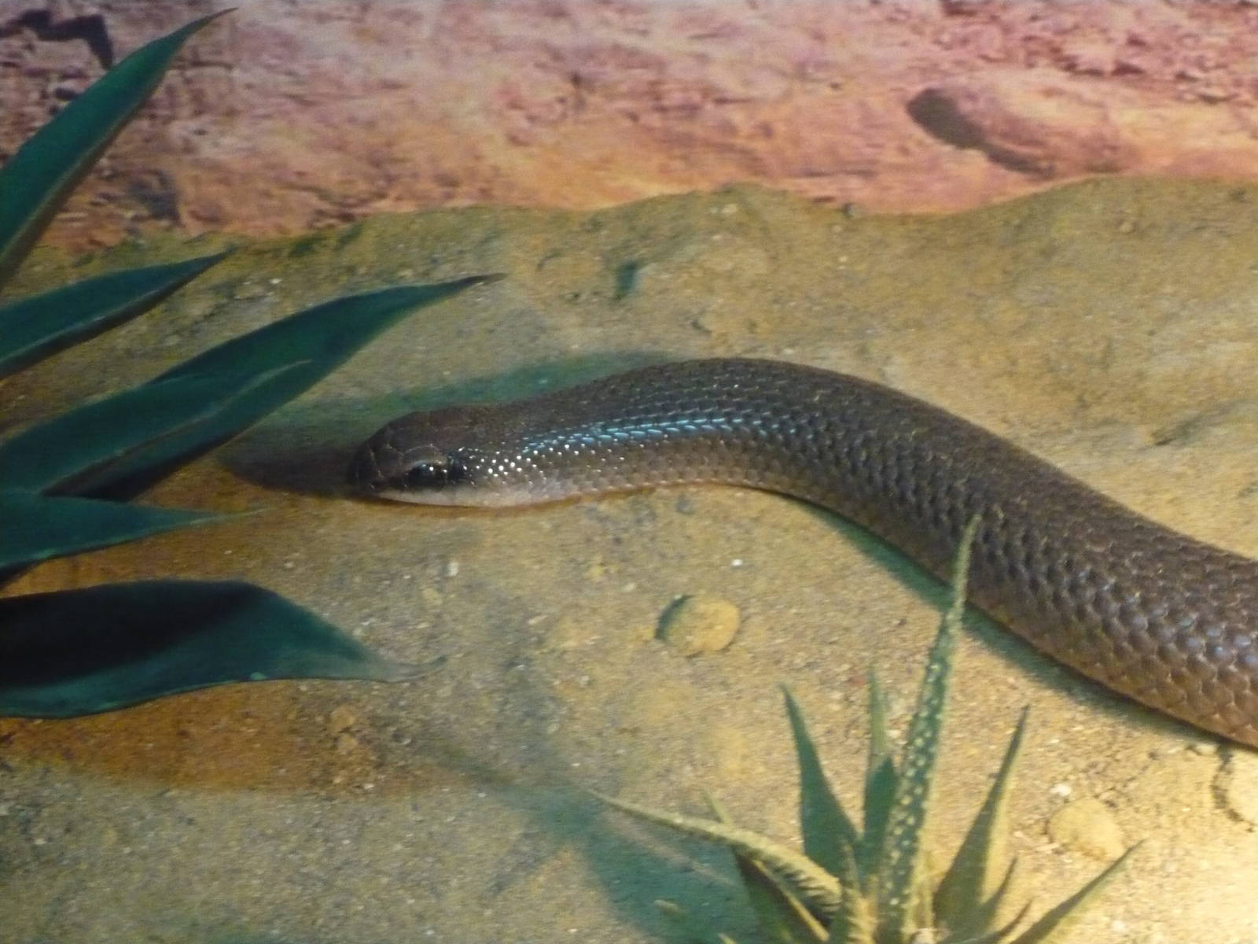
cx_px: 629
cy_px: 472
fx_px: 3634
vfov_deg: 14.8
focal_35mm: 100
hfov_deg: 19.6
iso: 800
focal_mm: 16.5
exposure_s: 1/30
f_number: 5.1
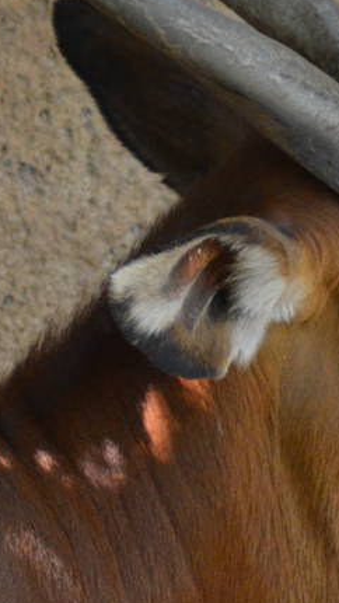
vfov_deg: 4.5
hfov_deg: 2.5
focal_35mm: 478
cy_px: 243
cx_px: 170
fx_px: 7636
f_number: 4
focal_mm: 82
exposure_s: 1/125
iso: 1400
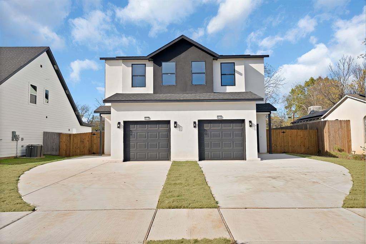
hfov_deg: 73.7
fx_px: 244
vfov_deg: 53.1
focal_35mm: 24
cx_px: 183
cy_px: 122
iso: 640
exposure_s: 1/320
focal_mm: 24
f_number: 9
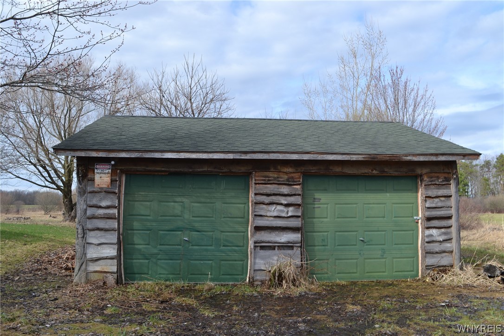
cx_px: 252
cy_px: 168
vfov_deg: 41.7
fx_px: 441
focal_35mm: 32
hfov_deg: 59.5
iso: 100
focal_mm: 21
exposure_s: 1/200
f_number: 7.1
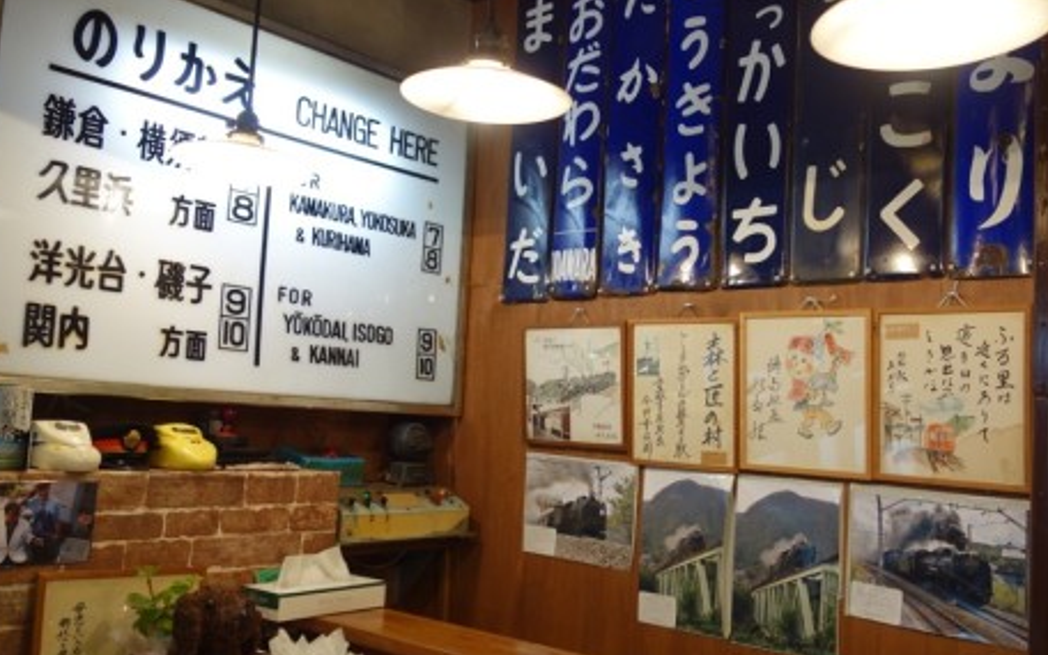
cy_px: 331
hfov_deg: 55.1
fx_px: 1000
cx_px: 609
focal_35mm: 35
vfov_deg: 36.3
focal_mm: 10.4
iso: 160
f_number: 2.5
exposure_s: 1/30
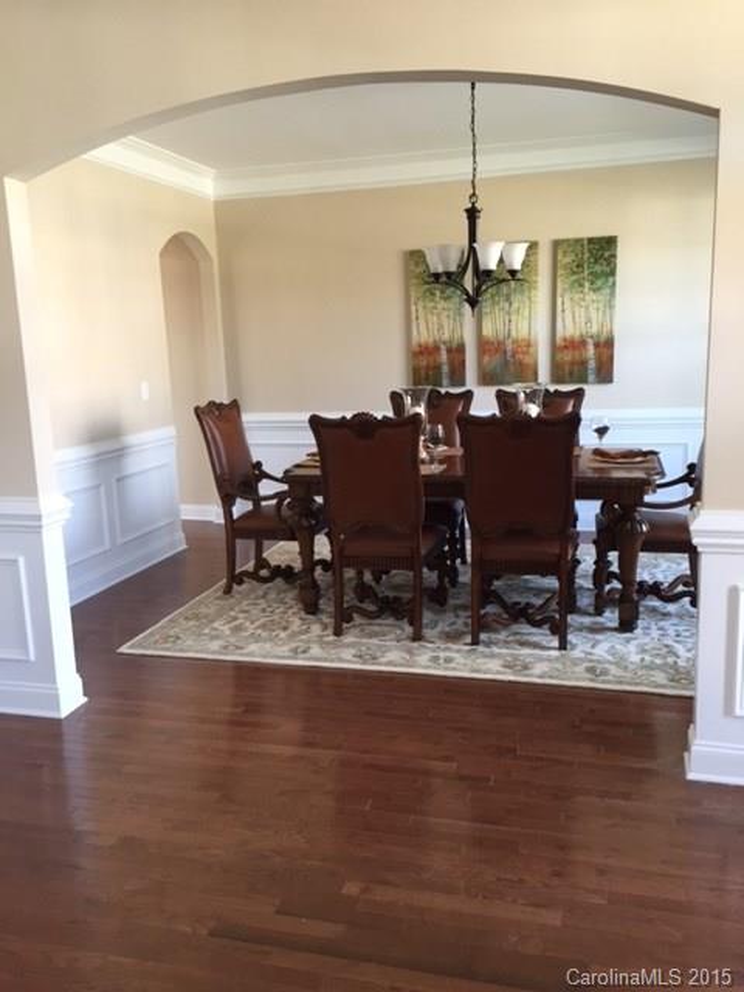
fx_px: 831
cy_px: 496
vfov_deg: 61.7
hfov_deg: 48.2
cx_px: 372
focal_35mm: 29
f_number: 2.2
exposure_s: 1/30
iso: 80
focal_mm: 4.15
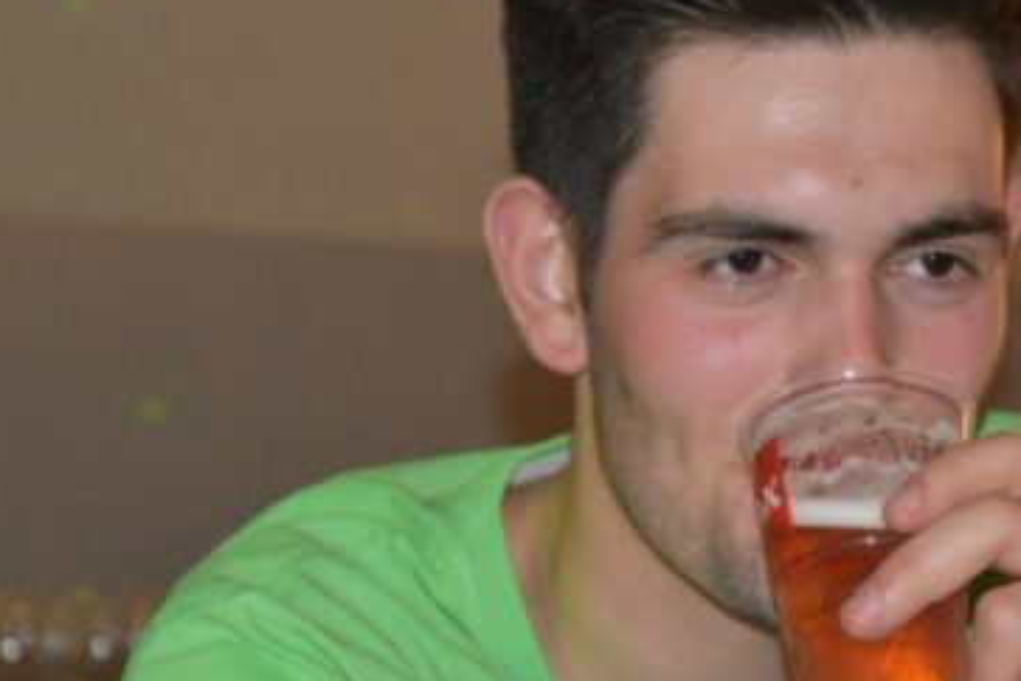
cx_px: 785
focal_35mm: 129
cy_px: 283
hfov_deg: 15.8
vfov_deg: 10.6
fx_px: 3658
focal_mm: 52
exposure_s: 1/60
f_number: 5
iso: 6400
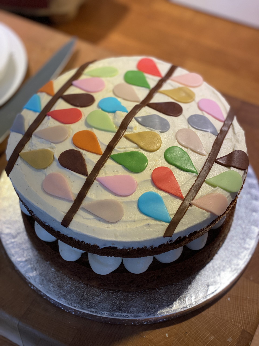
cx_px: 130
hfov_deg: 28.0
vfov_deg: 36.8
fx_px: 519
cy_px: 173
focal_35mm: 52
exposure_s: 1/100
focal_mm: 6
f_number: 2
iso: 125
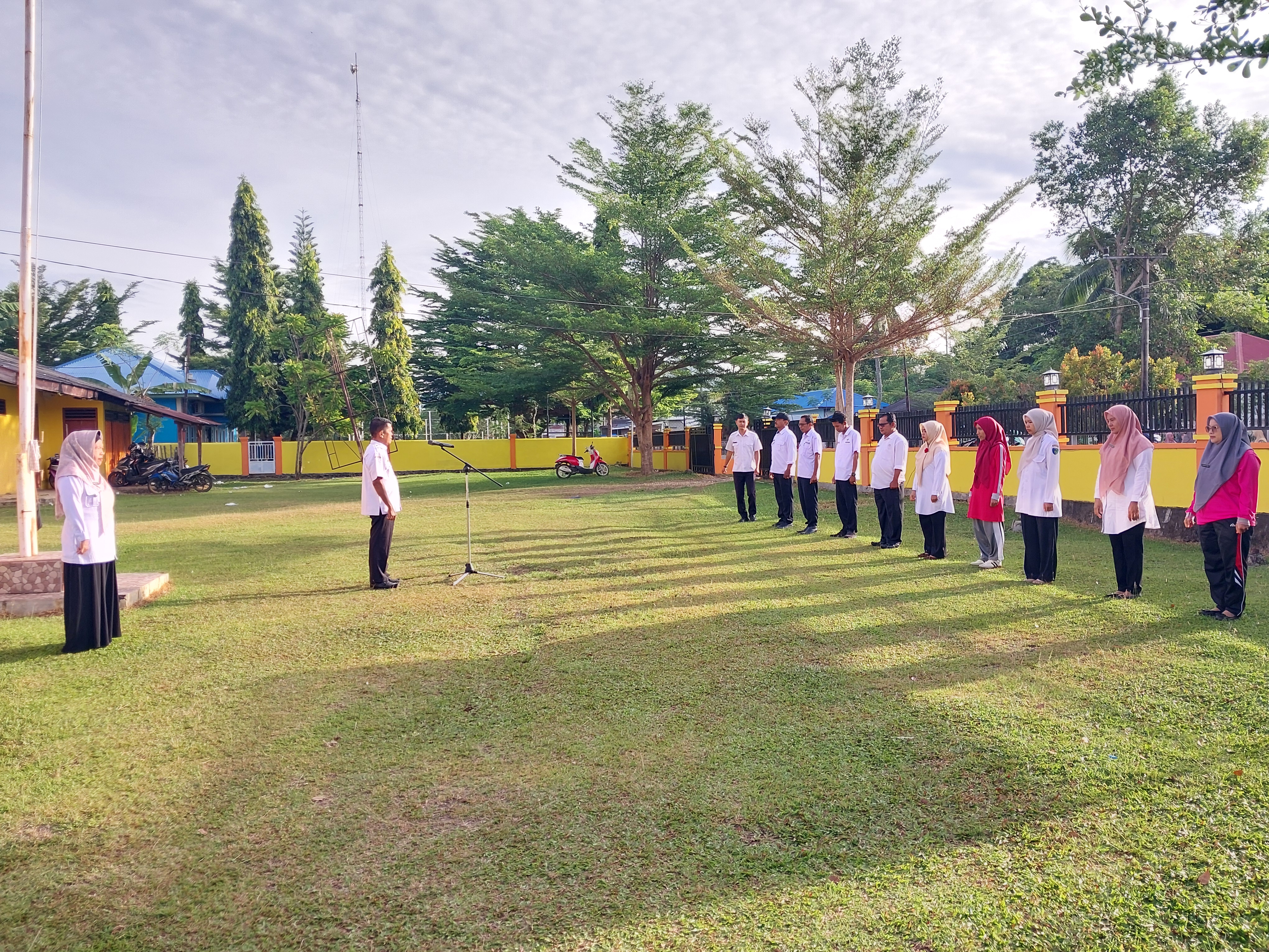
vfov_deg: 46.8
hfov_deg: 60.0
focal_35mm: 30
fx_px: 1100
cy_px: 476
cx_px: 634
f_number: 1.8
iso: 20
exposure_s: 1/112
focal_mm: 4.6
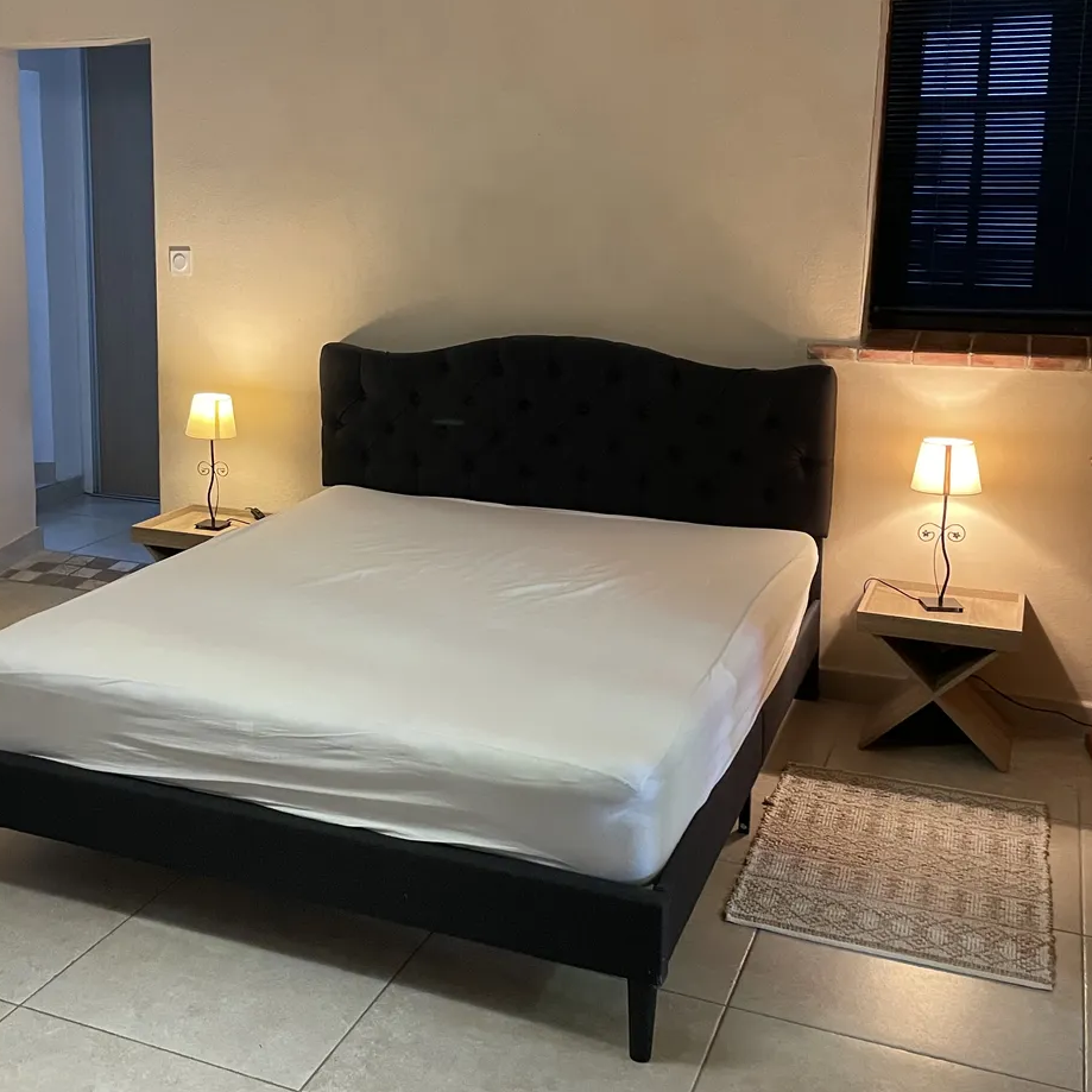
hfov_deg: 40.9
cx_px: 307
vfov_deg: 41.5
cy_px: 389
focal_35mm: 40
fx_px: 1428
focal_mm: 4.2
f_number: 1.6
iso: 400
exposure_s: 1/50
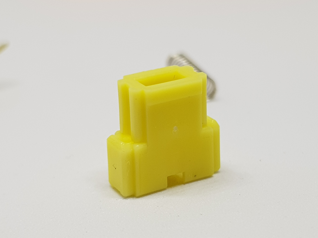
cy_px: 119
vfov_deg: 53.1
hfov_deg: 67.3
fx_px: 239
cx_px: 159
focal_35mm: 26
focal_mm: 4.2
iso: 40
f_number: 1.7
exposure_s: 1/84
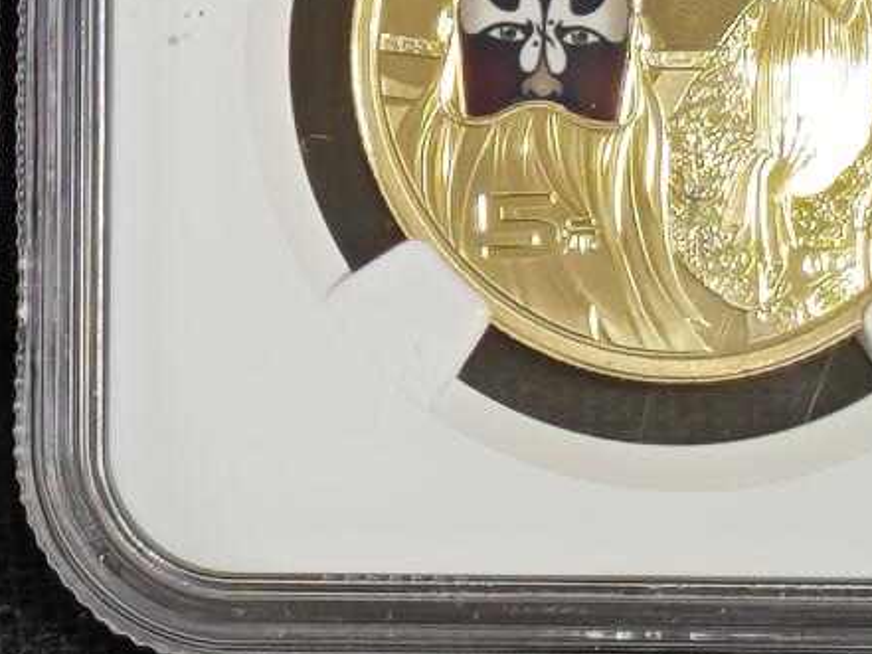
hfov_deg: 5.8
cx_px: 129
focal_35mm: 343
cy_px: -368
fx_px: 8643
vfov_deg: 4.3
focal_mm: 4.94
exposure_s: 1/669
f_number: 1.5
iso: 50
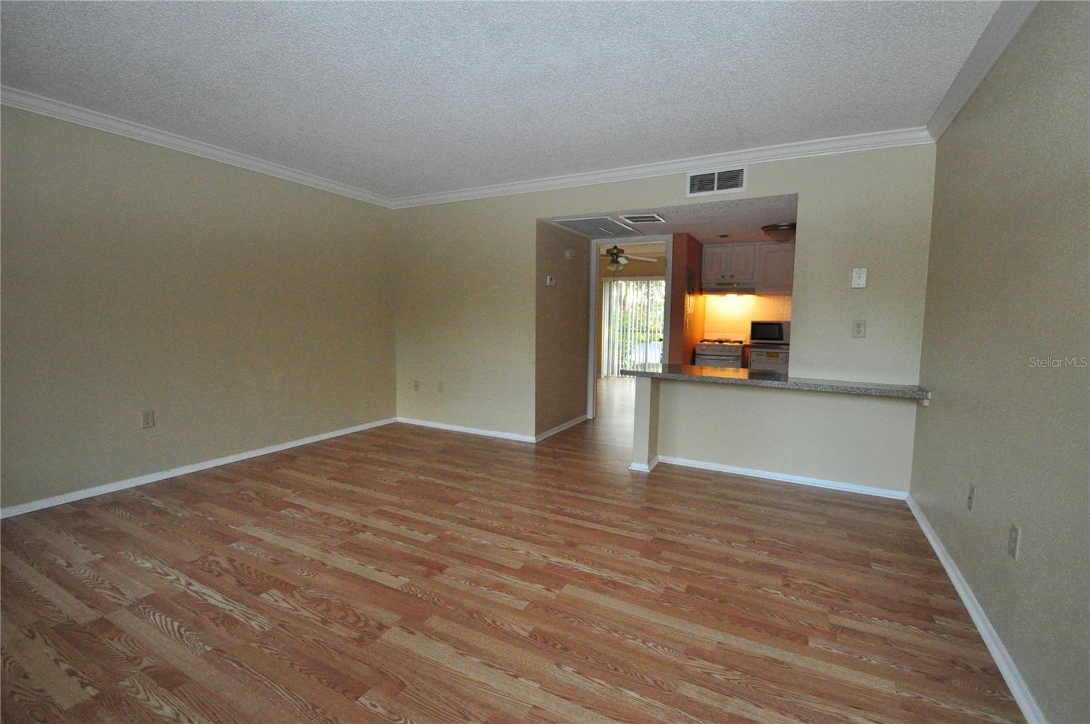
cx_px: 545
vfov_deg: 77.2
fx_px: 454
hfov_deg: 100.5
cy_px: 362
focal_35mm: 15
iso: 3200
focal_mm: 10
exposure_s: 1/60
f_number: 8
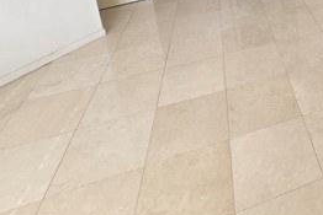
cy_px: -66
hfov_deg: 46.2
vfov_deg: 31.0
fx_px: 296
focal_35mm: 33
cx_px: 335
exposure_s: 1/151
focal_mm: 2.2
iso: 50
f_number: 2.2
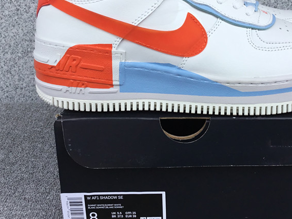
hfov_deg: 38.5
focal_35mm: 49
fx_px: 413
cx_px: 191
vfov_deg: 29.5
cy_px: 73
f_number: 2.4
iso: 25
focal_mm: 3.3
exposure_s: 1/622
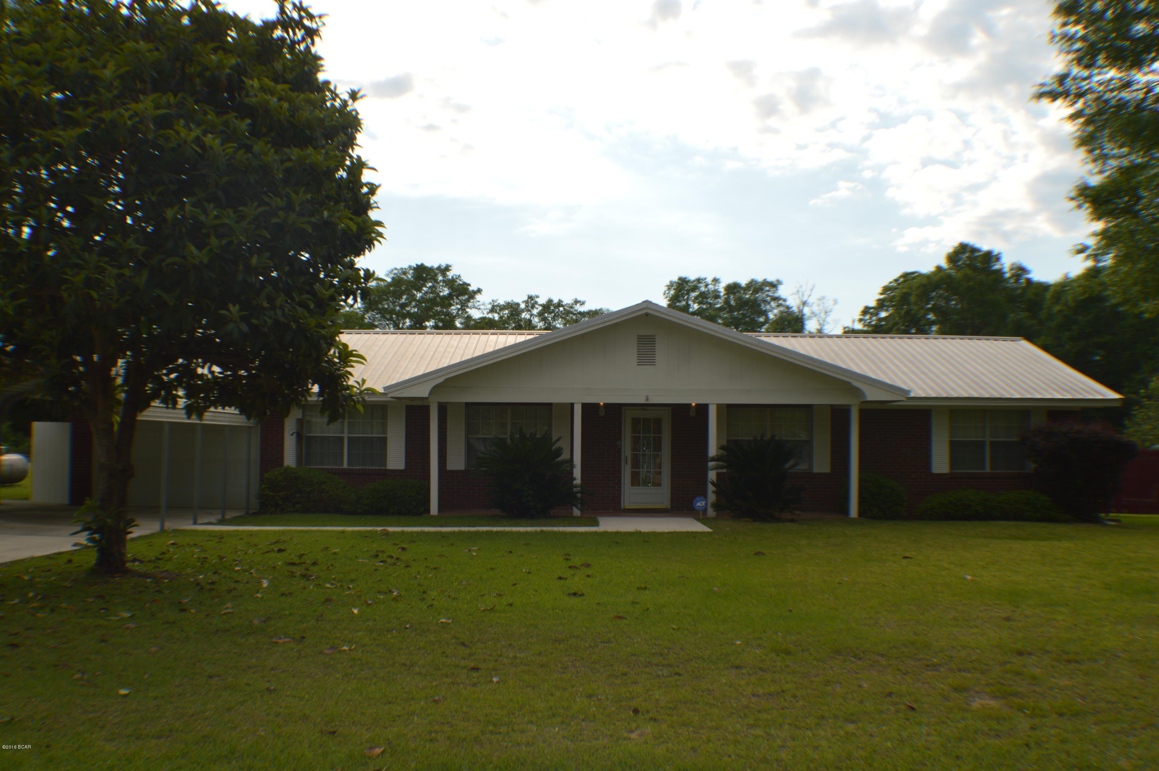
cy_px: 386
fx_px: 1254
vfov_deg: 34.1
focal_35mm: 39
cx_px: 580
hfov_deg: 49.6
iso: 100
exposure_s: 1/200
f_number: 7.1
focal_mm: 26
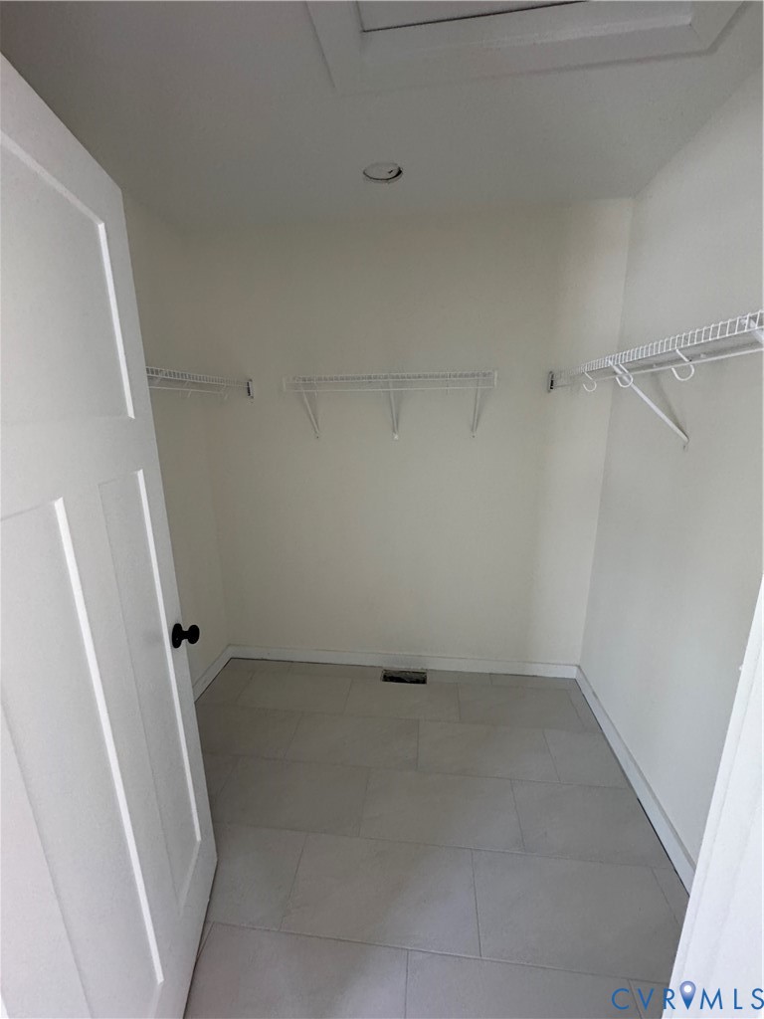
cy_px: 510
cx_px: 382
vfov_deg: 102.1
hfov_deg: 85.7
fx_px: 412
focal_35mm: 14
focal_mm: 2.22
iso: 400
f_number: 2.2
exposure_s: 1/60
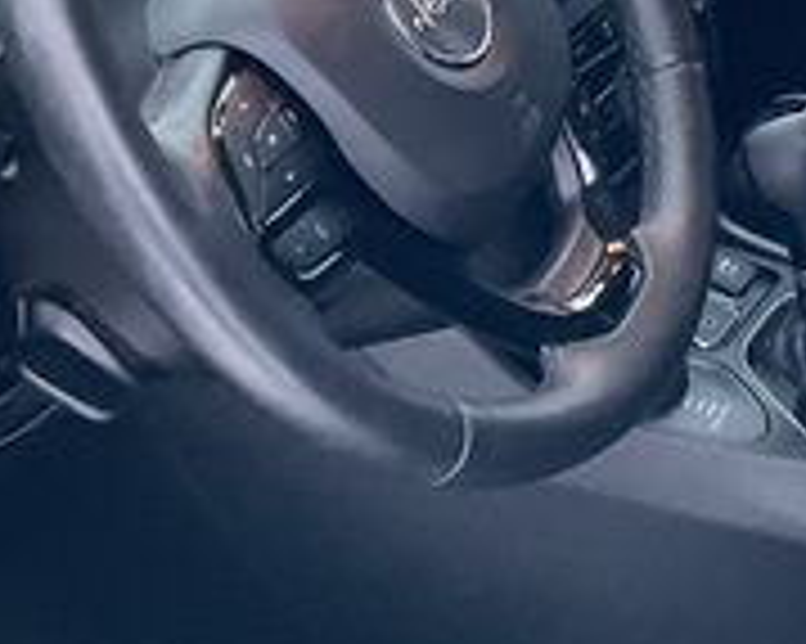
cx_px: 752
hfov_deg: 18.6
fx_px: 2408
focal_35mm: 101
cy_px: 27
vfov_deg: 15.0
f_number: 1.8
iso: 200
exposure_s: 1/60
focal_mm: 3
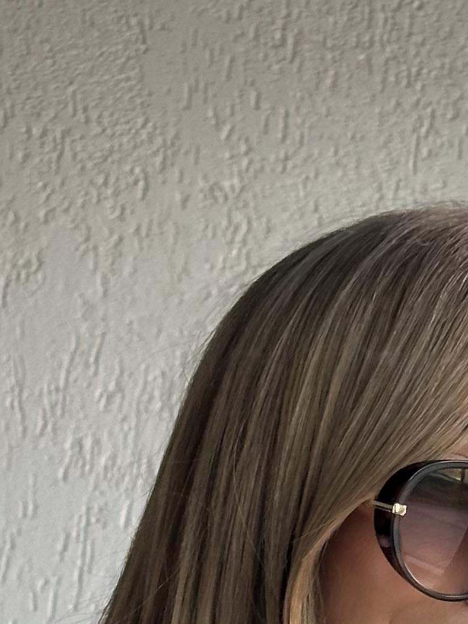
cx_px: 511
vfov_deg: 10.1
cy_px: 1131
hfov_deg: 8.0
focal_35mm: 184
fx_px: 3317
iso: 64
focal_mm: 6.86
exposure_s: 1/155
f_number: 1.78
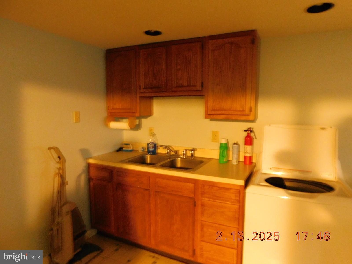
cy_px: 132
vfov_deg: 58.9
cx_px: 176
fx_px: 234
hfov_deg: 73.9
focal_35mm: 23
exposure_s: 1/2.5
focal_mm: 4
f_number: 3
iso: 800
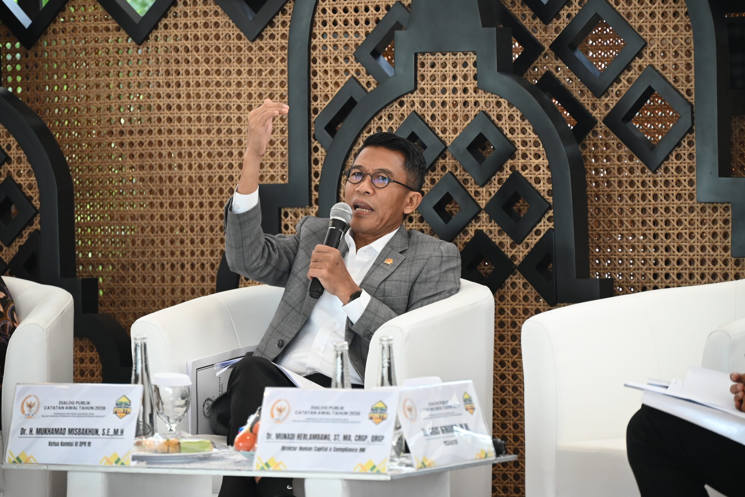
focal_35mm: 200
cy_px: 248
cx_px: 372
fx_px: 4139
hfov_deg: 10.3
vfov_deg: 6.9
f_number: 6.3
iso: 3200
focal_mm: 200
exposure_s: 1/250
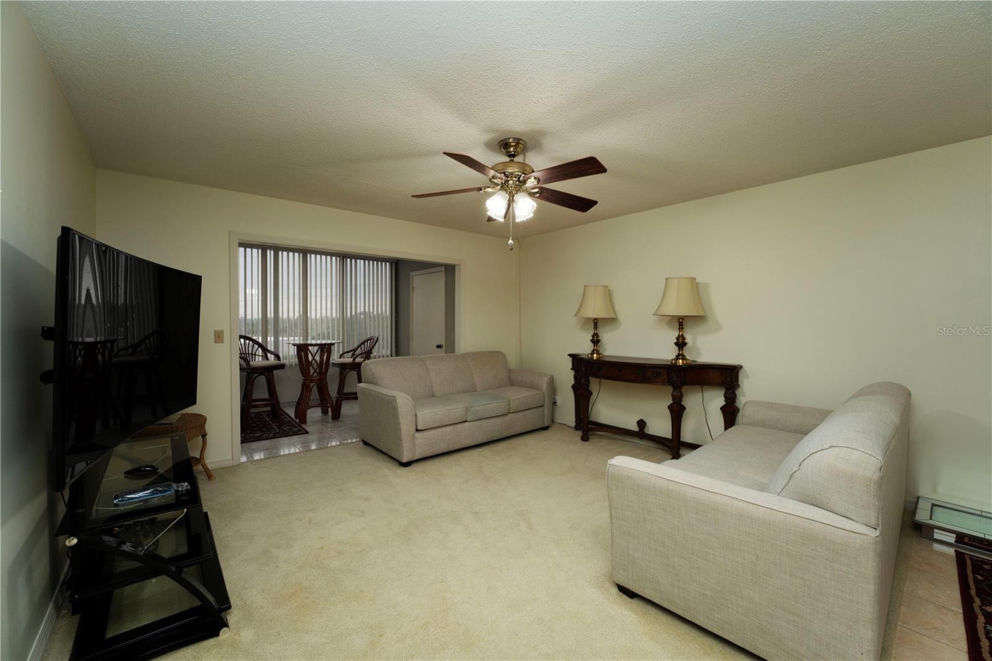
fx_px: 386
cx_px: 496
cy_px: 330
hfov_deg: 104.3
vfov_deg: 81.2
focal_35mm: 14
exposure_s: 1/8
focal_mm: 14
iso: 400
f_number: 10
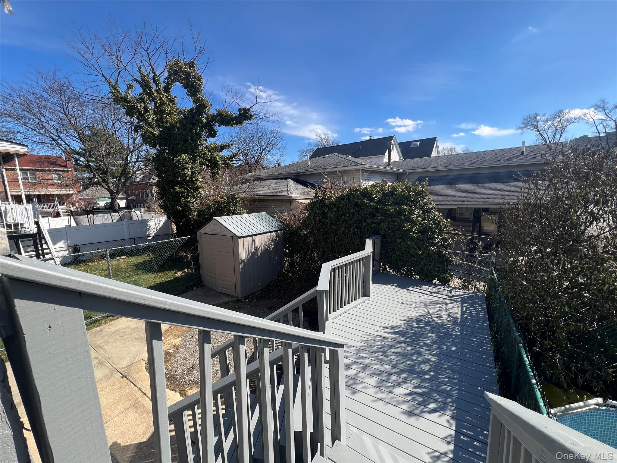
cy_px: 232
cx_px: 308
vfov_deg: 89.9
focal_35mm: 13
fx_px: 232
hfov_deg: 106.2
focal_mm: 1.57
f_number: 1.8
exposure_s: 1/763
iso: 32
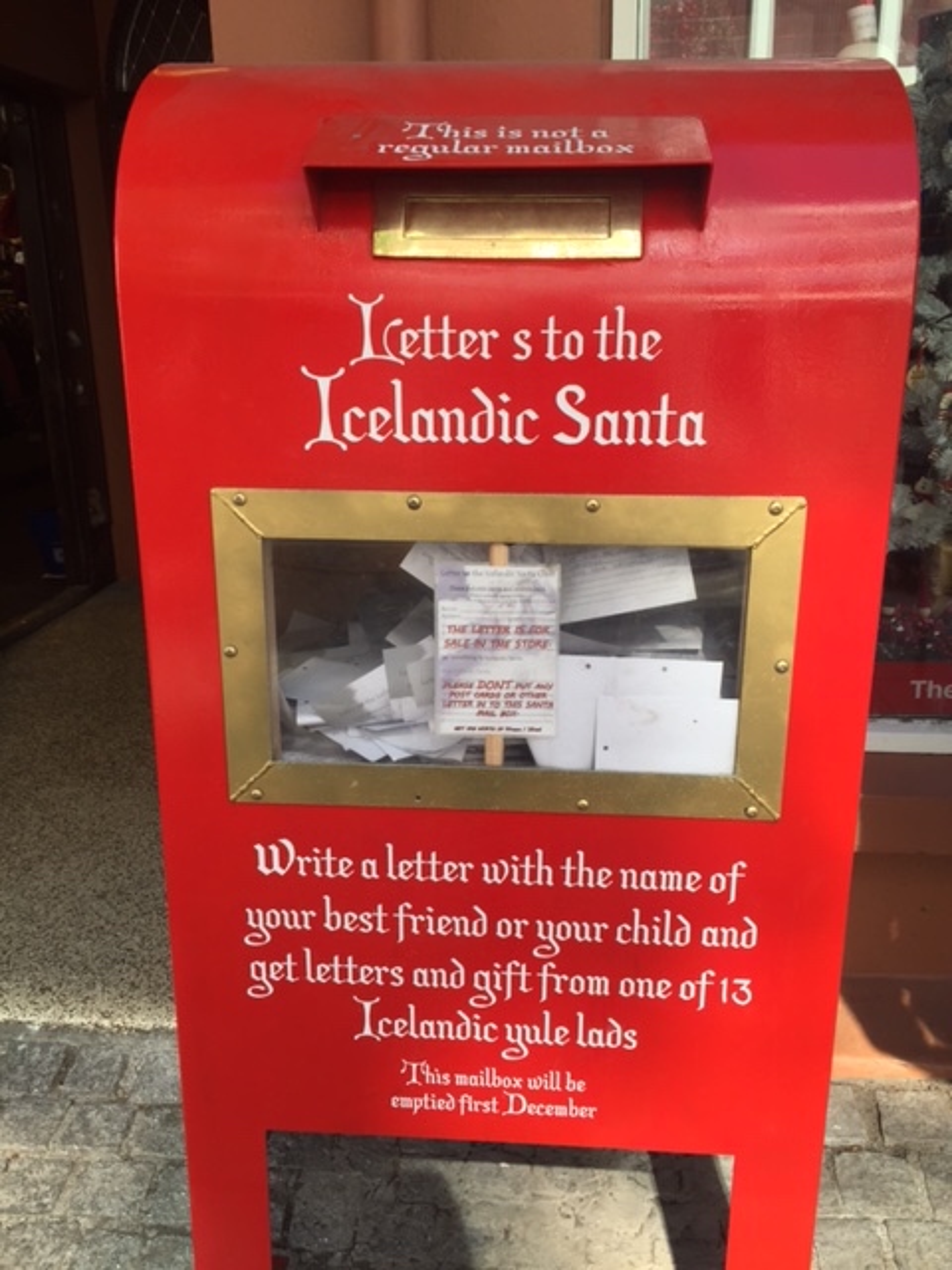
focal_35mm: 29
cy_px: 635
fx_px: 1063
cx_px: 476
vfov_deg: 61.7
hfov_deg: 48.2
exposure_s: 1/350
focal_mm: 4.15
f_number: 2.2
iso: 32
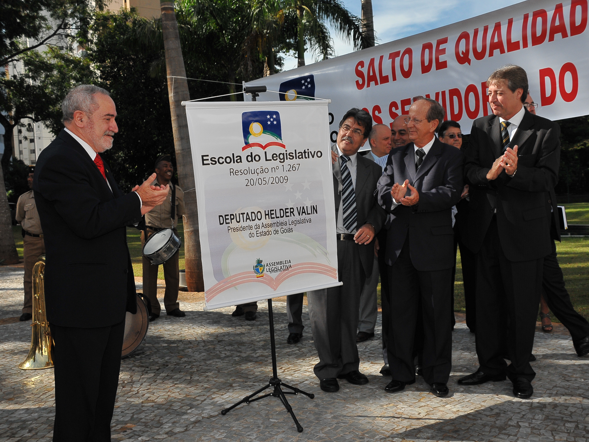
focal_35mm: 36
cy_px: 222
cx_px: 301
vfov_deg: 39.7
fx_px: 613
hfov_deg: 51.4
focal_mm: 22
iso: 400
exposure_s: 1/2000
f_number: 5.6
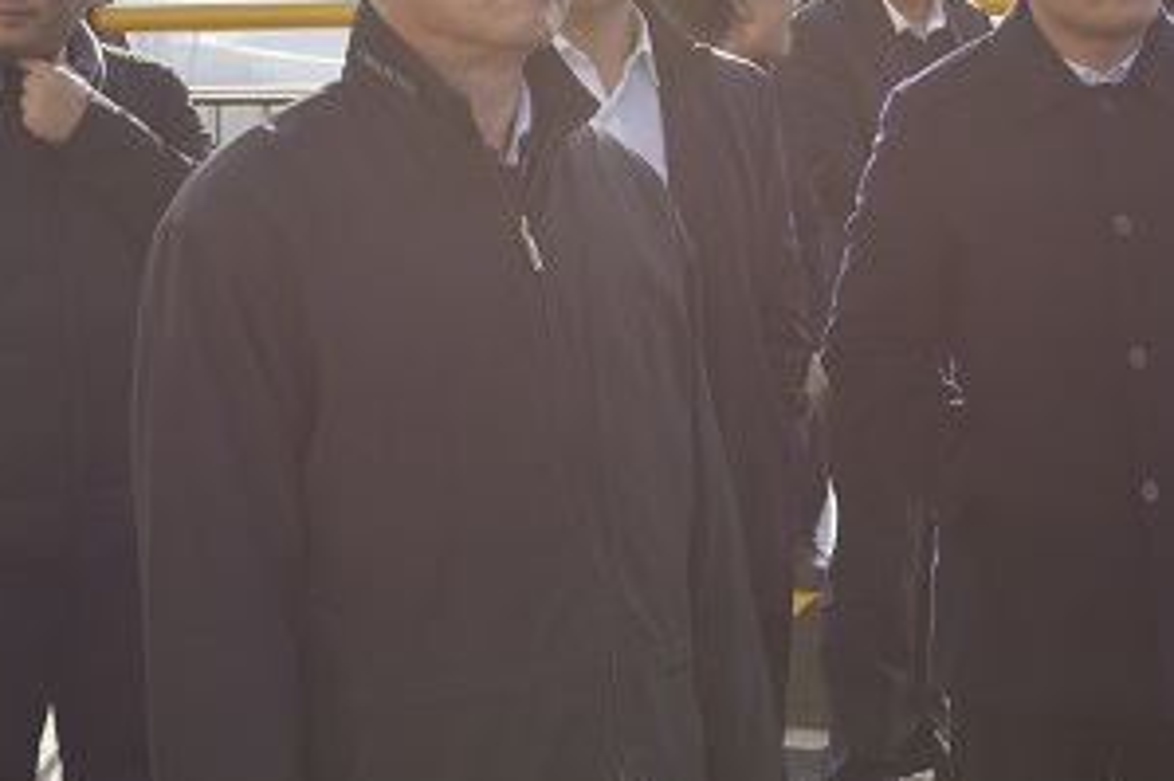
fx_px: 3161
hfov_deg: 21.0
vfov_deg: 14.1
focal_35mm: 97
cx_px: 609
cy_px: 389
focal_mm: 29
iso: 100
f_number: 6.3
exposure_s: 1/200
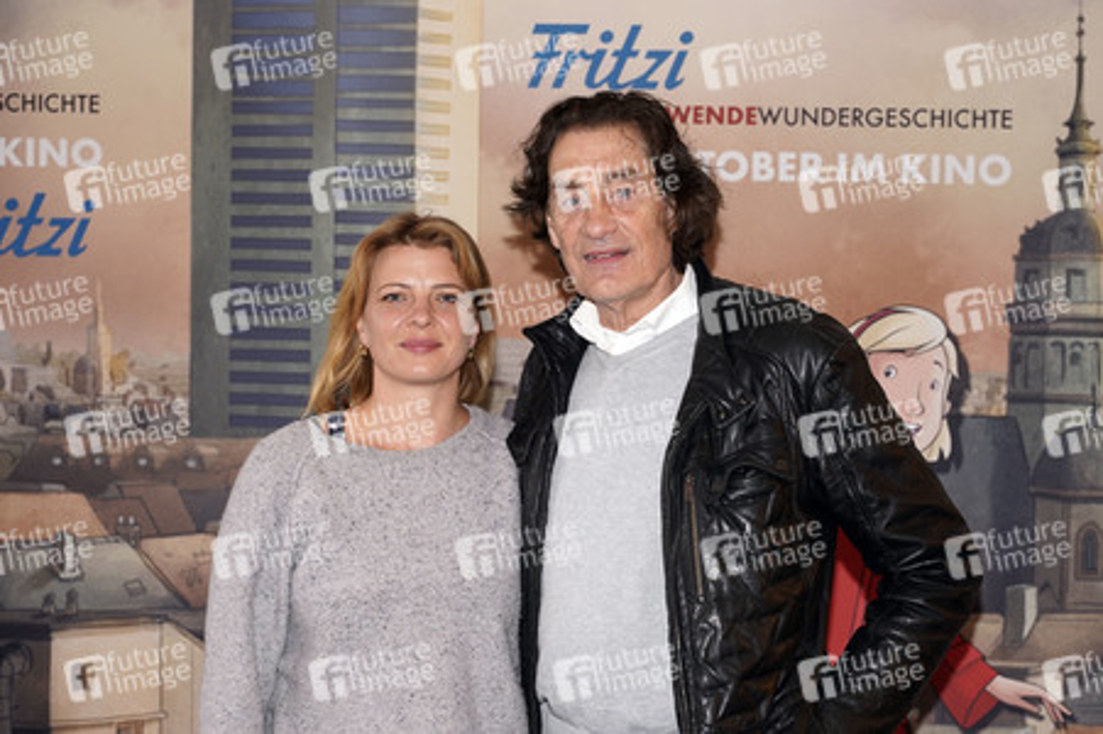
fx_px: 2296
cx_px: 552
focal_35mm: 75
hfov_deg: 27.0
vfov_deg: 18.2
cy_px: 367
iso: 640
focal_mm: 75
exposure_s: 1/60
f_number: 5.6
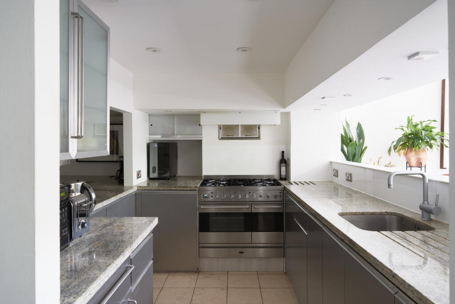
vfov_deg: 53.1
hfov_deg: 73.7
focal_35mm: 24
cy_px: 152
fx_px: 303
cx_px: 228
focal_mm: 24
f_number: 7.1
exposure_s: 1.6
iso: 100
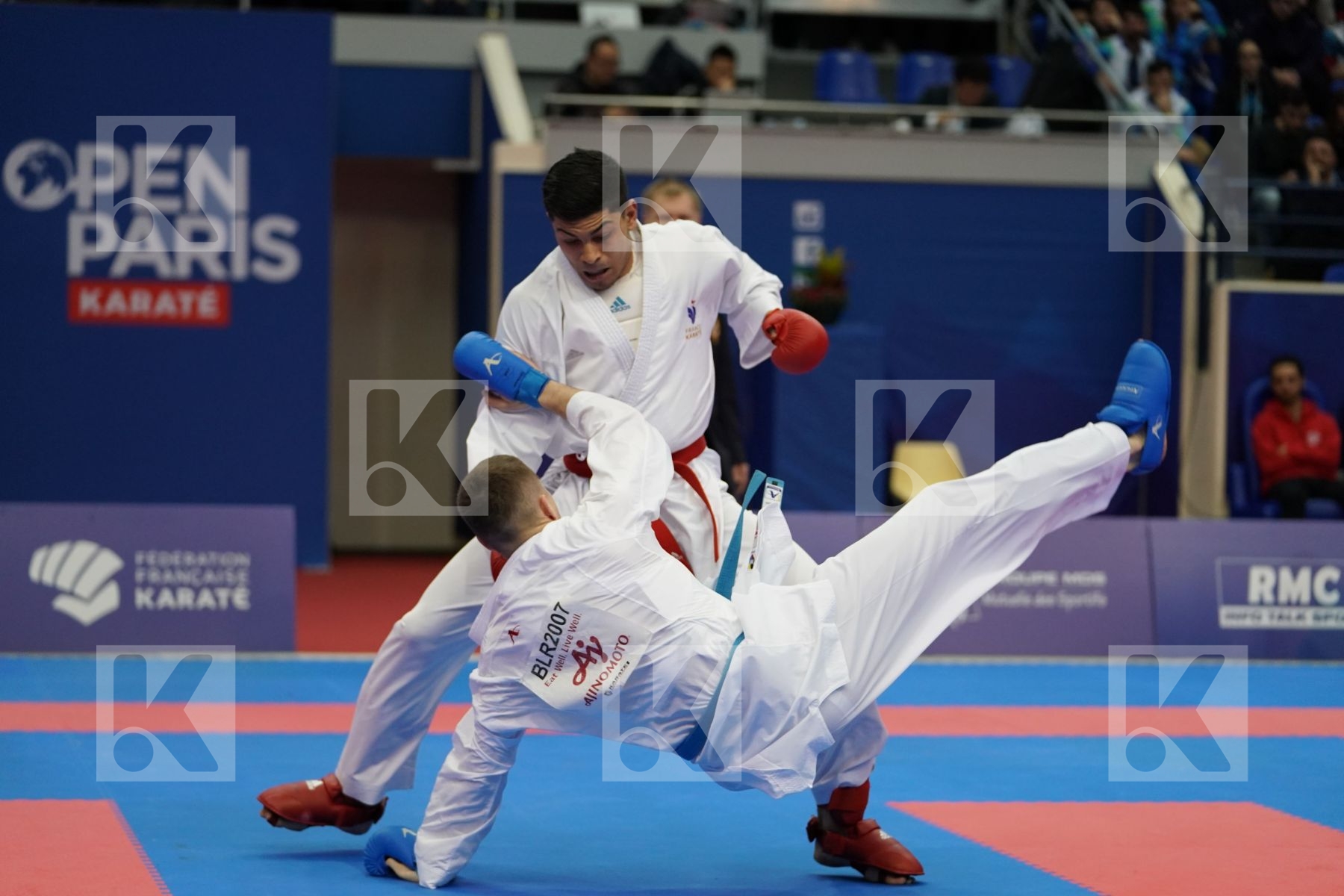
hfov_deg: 19.6
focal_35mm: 104
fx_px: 3882
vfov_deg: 13.2
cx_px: 672
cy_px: 448
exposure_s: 1/1000
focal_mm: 104
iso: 2500
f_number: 2.8
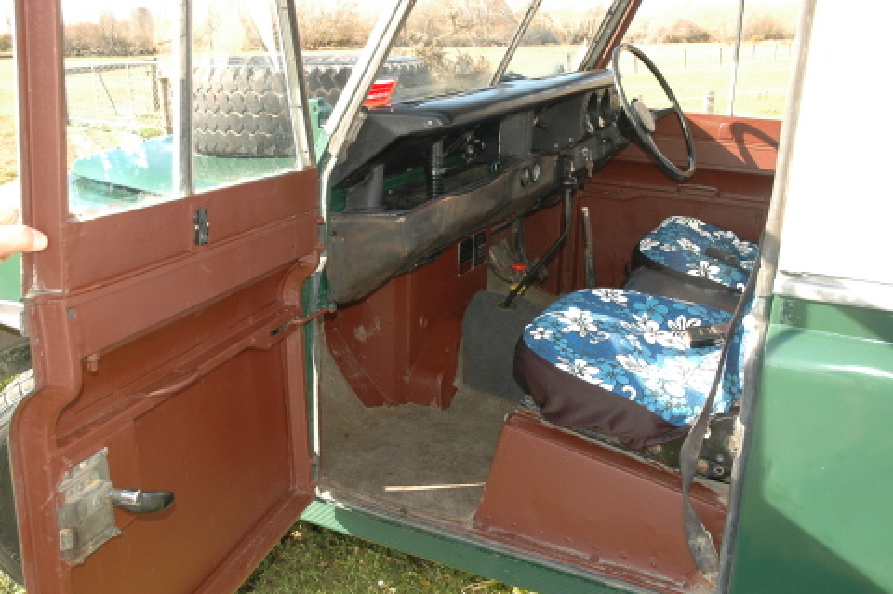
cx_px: 446
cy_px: 297
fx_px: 929
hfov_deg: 51.3
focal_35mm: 38
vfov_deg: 35.4
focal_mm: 25
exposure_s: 1/125
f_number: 8
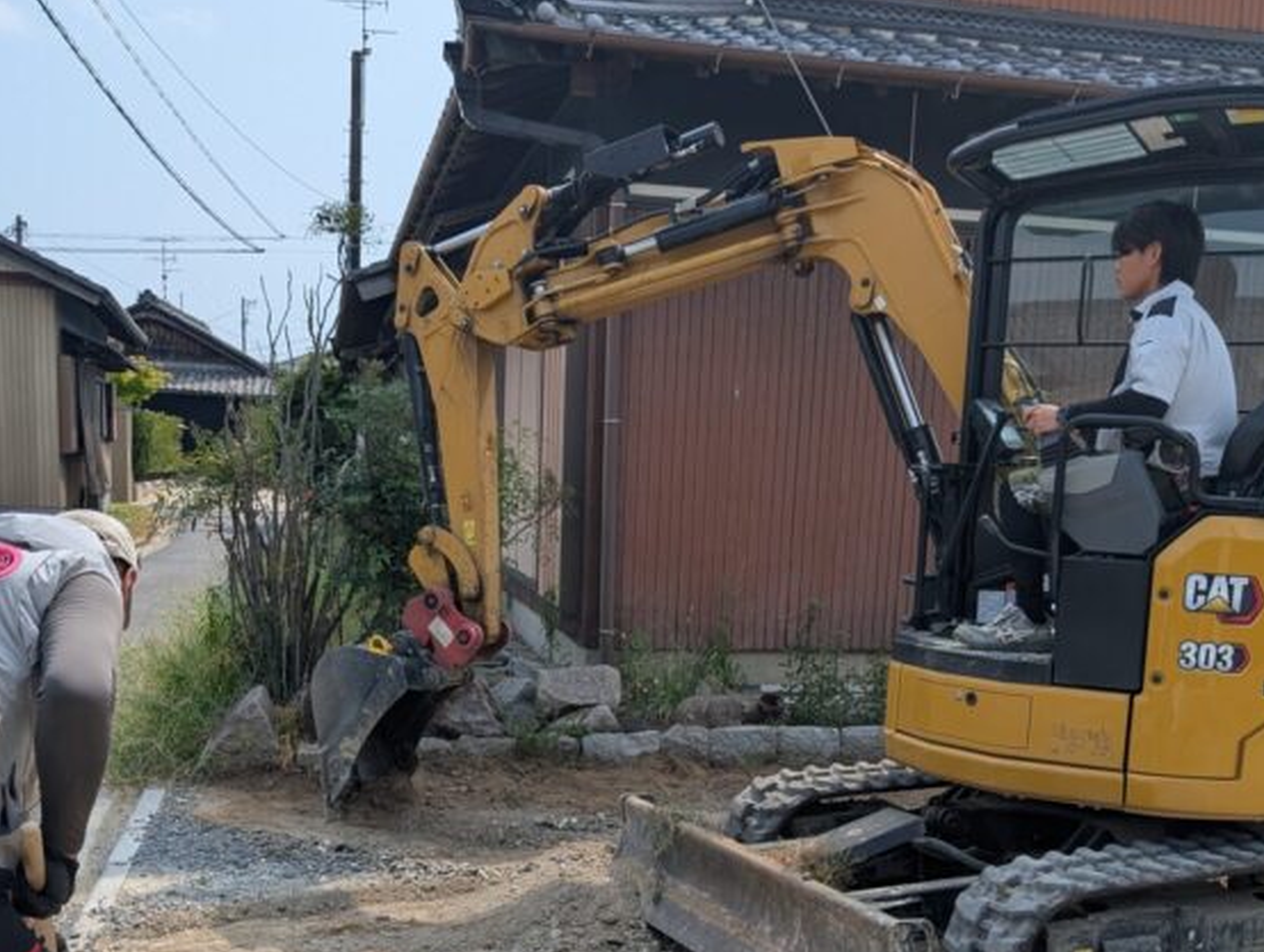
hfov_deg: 47.8
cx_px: 637
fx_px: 1426
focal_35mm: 39
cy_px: 726
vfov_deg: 36.0
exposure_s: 1/1368
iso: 21
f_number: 1.68
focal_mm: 6.9
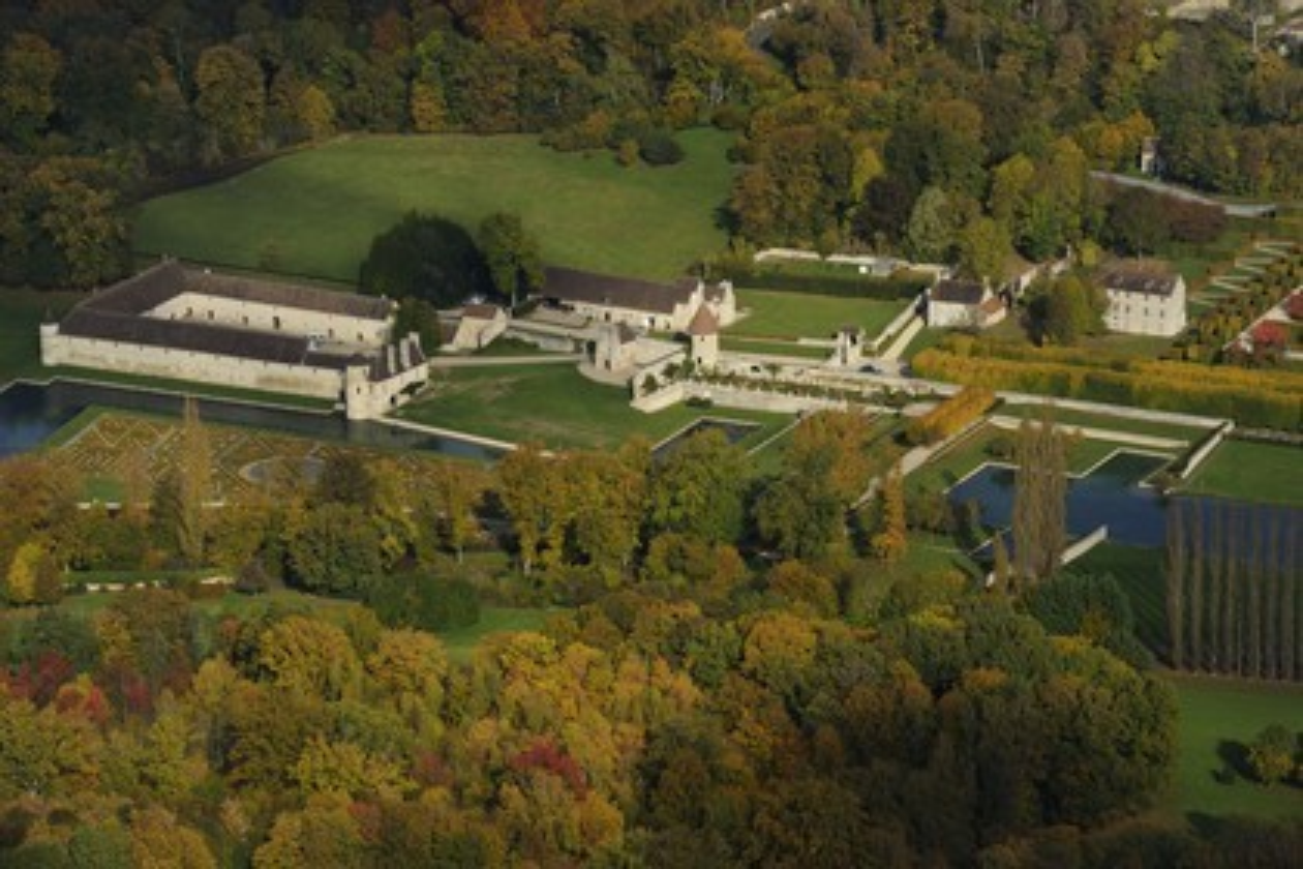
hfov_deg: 16.8
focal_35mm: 122
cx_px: 652
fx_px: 4415
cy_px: 434
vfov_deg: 11.2
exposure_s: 1/800
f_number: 9
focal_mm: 122
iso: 400
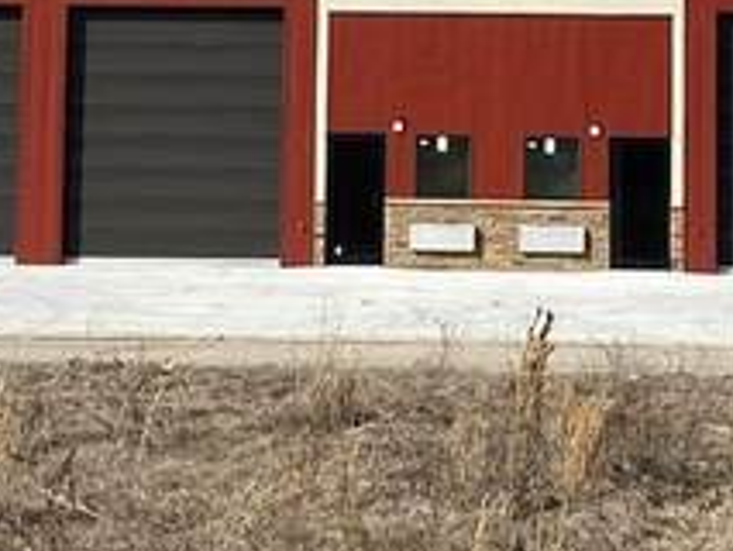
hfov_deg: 12.6
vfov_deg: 9.4
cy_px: -145
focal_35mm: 156
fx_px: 3305
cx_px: 471
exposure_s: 1/3984
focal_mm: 4.25
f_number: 1.8
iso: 32
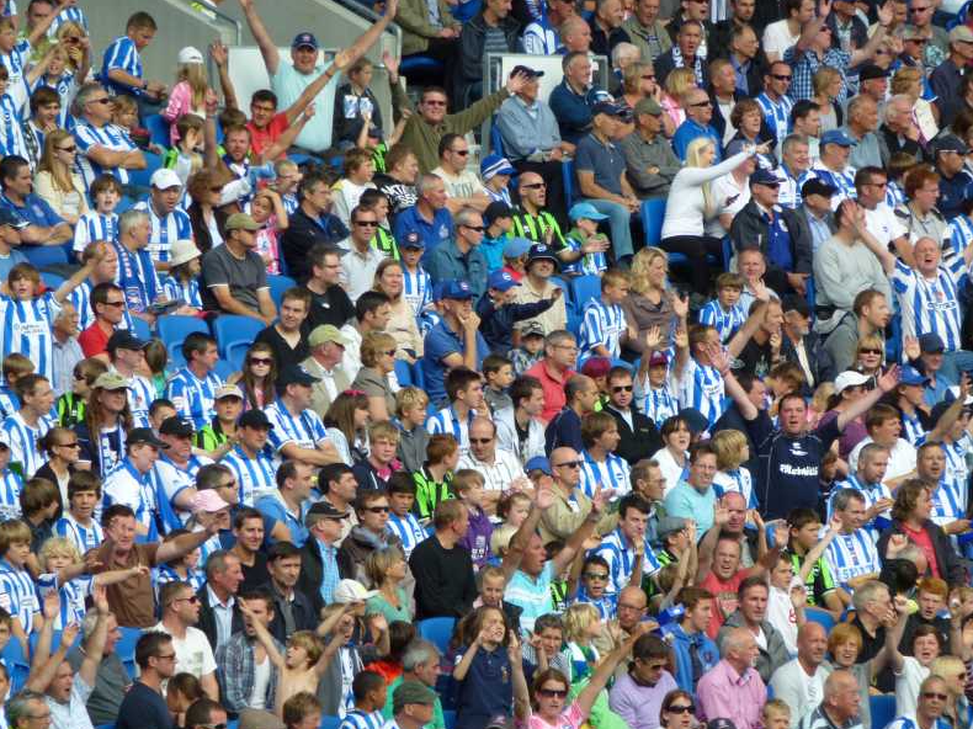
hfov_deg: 5.1
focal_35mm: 389
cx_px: 483
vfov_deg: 3.8
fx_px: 10931
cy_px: 366
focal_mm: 68.8
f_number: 5.9
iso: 100
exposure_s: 1/200
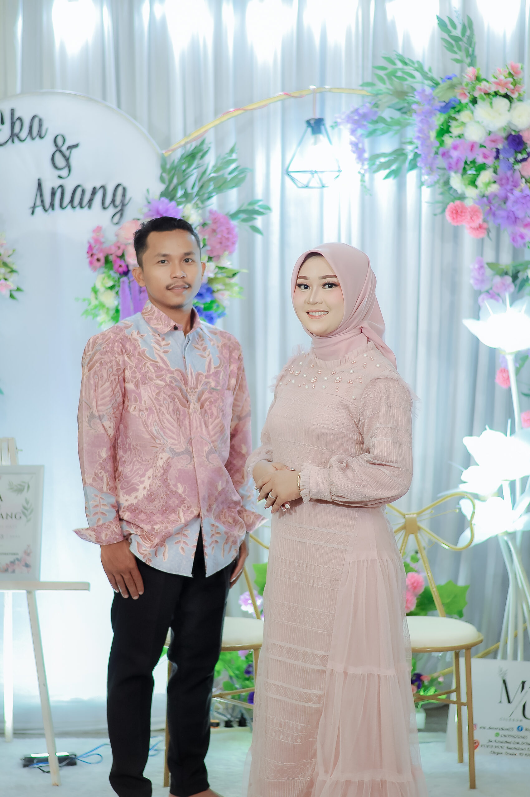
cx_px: 265
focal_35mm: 75
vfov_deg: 27.0
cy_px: 398
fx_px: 1661
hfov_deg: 18.1
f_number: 1.8
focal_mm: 50
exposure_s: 1/80
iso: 320
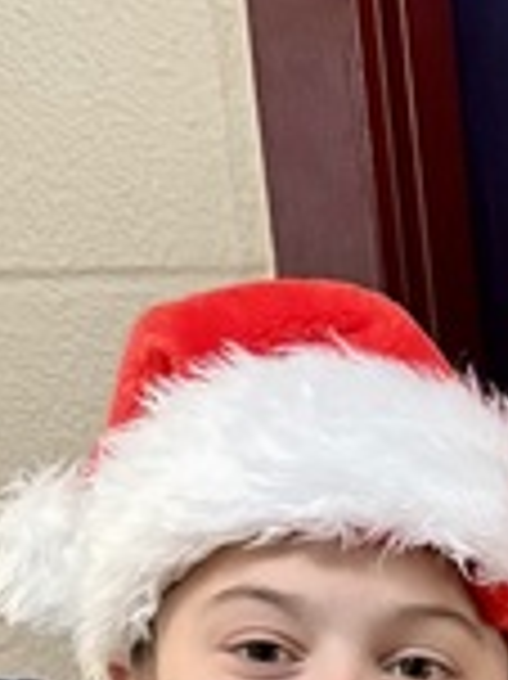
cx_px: 1142
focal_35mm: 163
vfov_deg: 11.3
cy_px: 1211
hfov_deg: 8.4
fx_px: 3194
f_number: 1.78
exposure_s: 1/40
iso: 640
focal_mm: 6.76
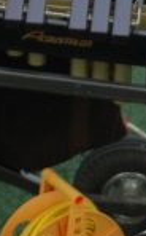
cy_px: -43
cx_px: -148
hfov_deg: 0.5
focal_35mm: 2483
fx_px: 15869
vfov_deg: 0.8
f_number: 5.6
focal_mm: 400
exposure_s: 1/125
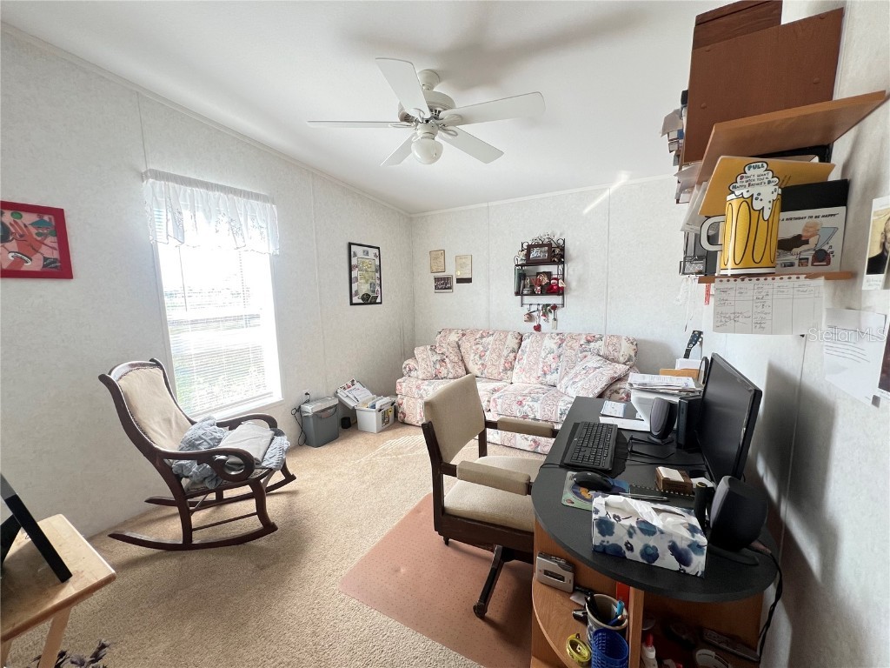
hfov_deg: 106.2
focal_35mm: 13
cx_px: 445
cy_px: 334
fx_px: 334
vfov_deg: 89.9
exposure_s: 1/99
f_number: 1.8
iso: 125
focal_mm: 1.57
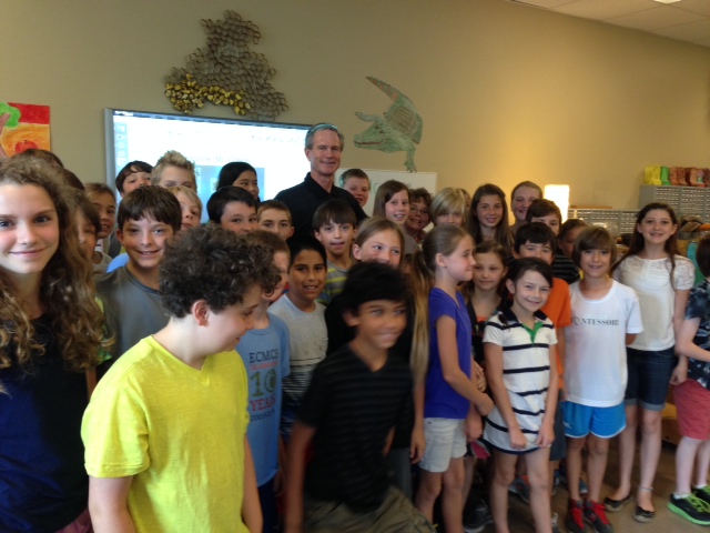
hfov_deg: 55.4
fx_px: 677
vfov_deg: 42.9
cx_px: 355
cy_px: 266
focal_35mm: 33
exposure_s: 1/20
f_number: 2.4
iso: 125
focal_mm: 4.12
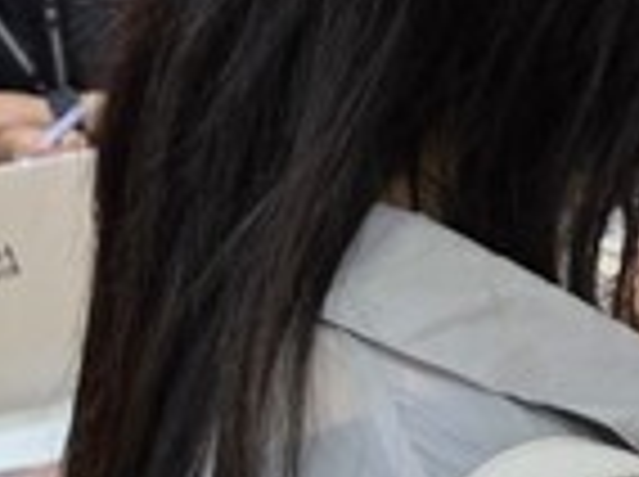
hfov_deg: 27.0
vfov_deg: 26.5
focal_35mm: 55
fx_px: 1014
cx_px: 909
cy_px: 230
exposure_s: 1/120
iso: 200
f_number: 1.9
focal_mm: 2.2
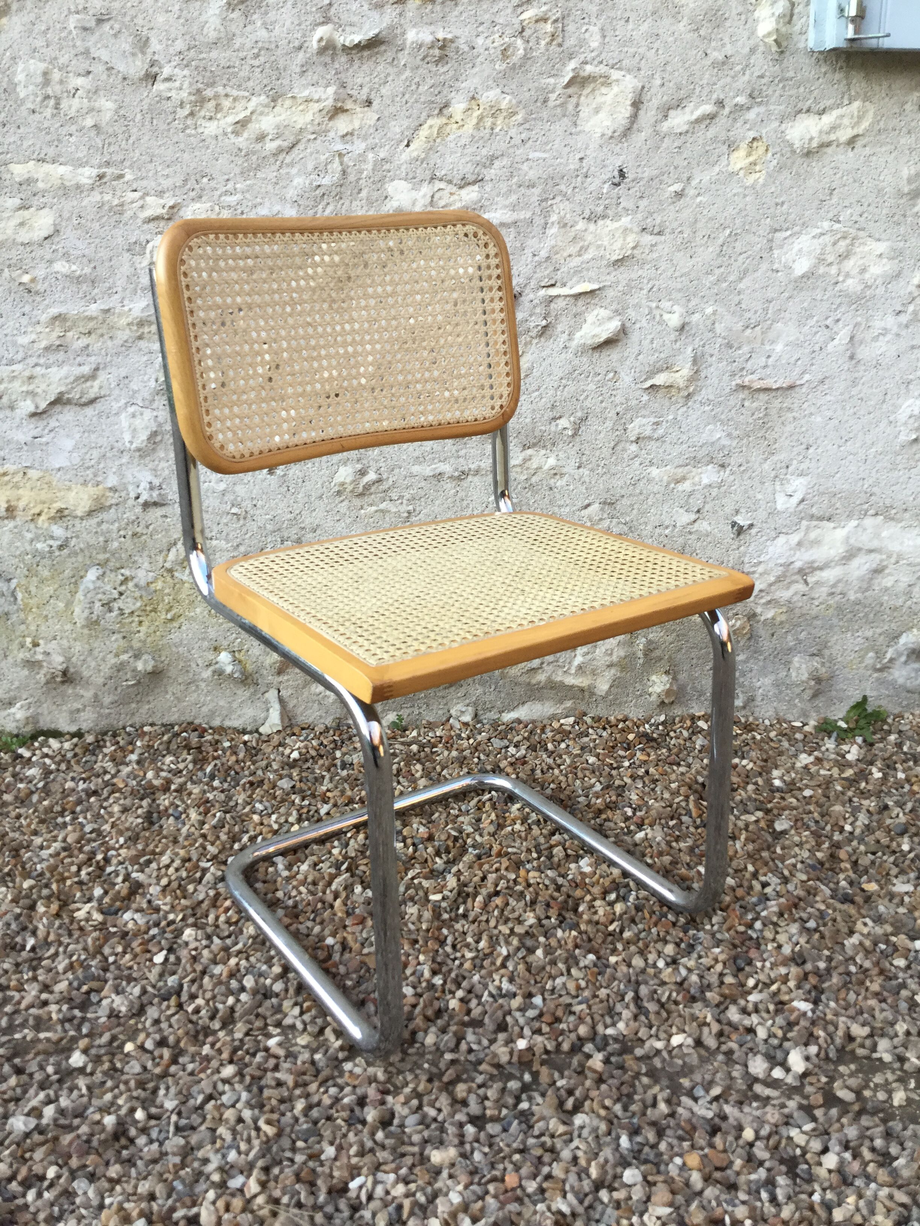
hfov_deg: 45.4
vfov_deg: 58.4
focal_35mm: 31
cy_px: 613
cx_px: 460
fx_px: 1099
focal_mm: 3.3
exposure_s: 1/33
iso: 25
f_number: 2.4
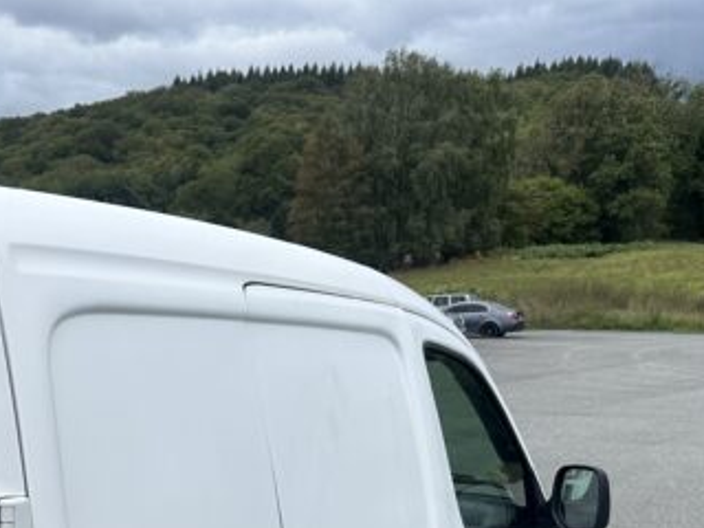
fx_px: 1220
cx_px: 128
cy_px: 656
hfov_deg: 31.3
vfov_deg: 22.3
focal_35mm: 60
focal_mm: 6.86
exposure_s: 1/2525
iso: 80
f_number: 1.78
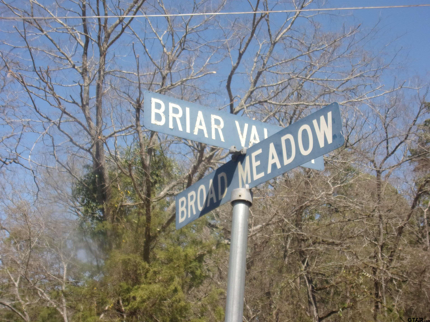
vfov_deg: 31.5
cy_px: 161
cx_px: 215
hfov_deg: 41.2
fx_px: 571
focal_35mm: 46
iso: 80
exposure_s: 1/420
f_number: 4.1
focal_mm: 8.3
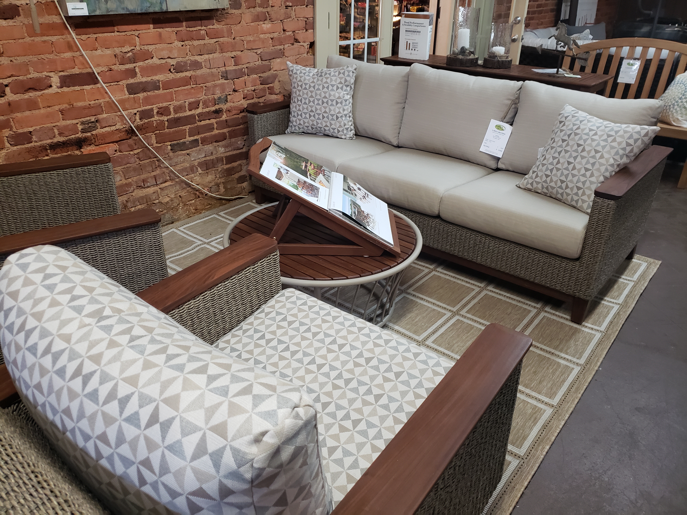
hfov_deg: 67.3
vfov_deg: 53.1
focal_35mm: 26
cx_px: 344
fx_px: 516
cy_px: 258
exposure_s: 1/60
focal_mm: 4.3
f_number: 1.5
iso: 320
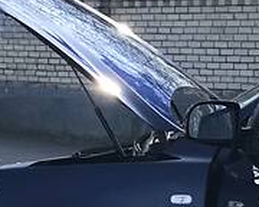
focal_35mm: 247
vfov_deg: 6.3
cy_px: 181
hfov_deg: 7.5
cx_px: 498
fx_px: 1893
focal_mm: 6.6
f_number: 2.8
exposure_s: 1/368
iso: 20
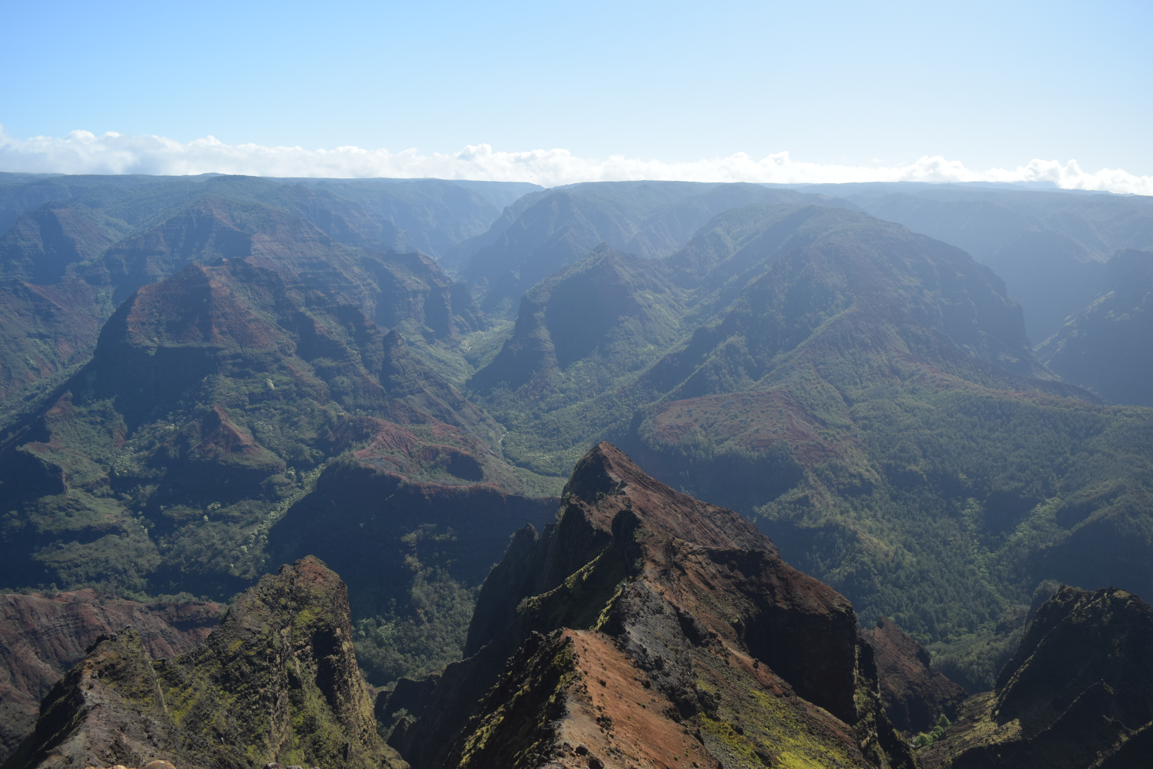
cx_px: 576
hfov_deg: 67.4
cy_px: 384
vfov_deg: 47.9
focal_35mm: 27
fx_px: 865
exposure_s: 1/1250
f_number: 5
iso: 400
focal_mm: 18
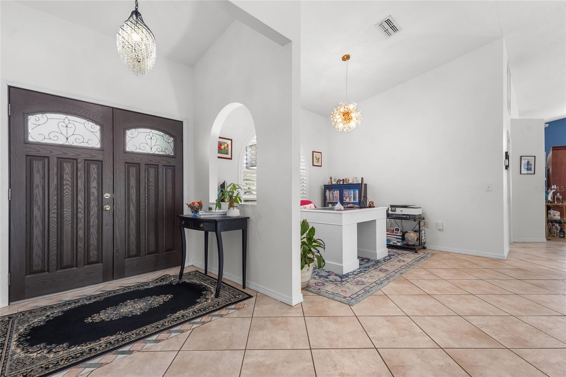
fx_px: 251
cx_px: 283
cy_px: 188
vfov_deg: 73.7
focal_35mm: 16
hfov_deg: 96.7
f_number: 9
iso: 250
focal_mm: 16
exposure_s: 1/2
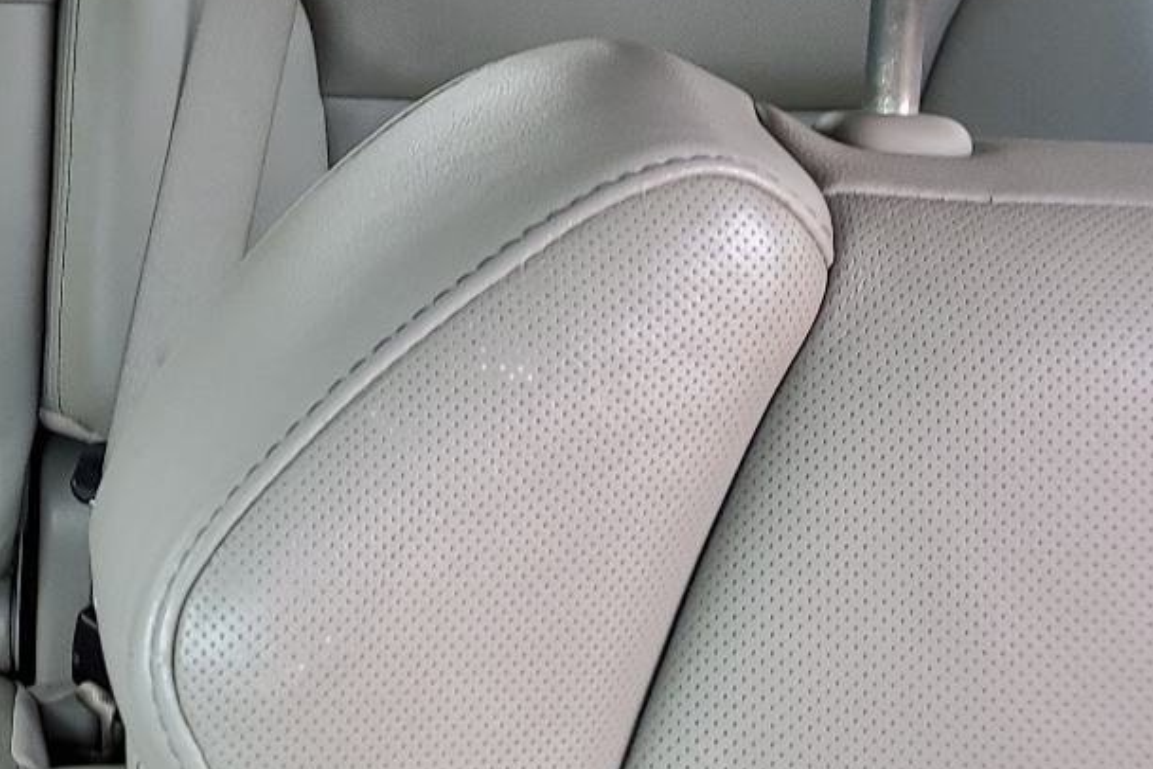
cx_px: -138
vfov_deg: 19.0
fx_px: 2274
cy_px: 140
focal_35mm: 71
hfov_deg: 26.1
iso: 58
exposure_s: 1/120
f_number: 1.5
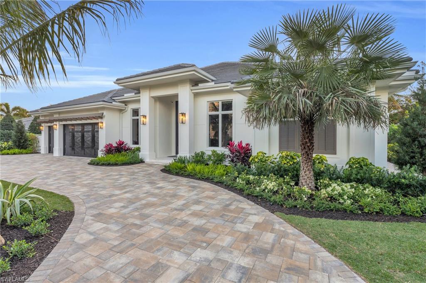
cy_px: 142
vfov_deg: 70.3
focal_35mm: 17
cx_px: 213
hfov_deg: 93.3
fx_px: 201
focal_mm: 17
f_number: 9
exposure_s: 1/50
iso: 200
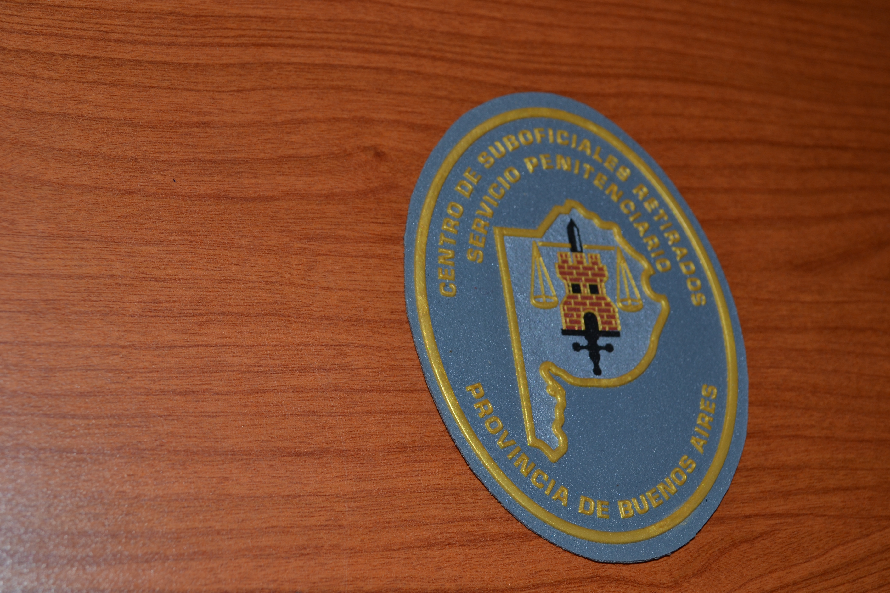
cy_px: 296
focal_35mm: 48
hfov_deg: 41.1
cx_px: 445
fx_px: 1187
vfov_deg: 28.1
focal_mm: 32
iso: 100
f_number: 8
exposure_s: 1/60
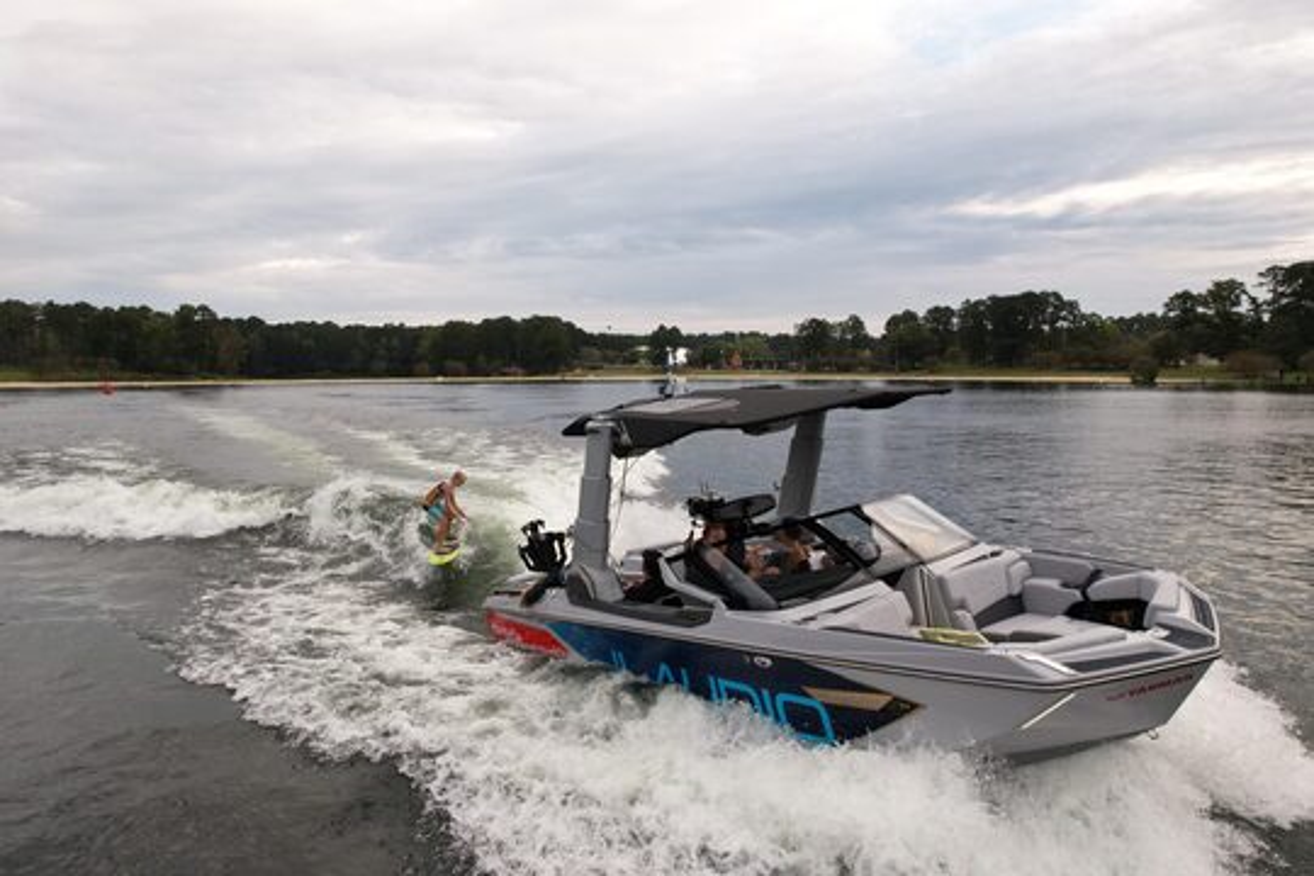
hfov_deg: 78.6
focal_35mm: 22
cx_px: 657
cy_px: 438
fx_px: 803
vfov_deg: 57.2
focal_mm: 8.38
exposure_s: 1/800
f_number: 2.8
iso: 200
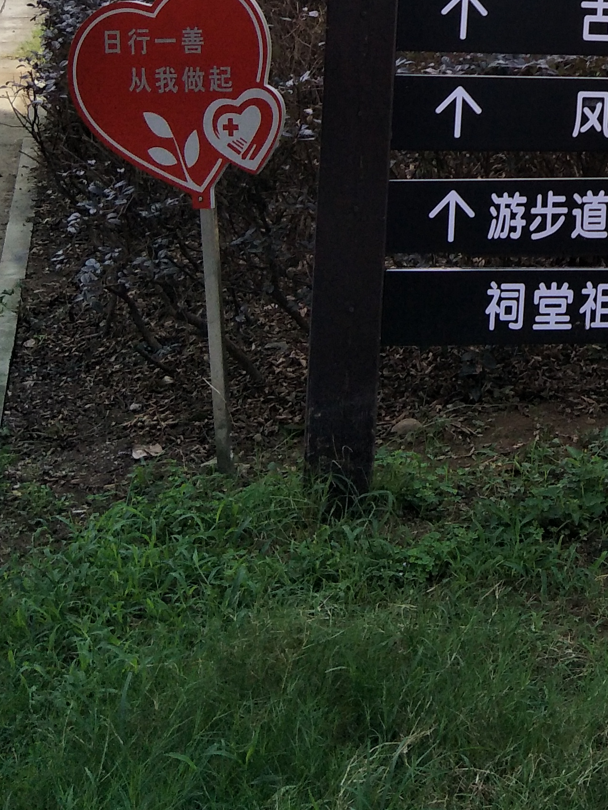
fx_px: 1522
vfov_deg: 27.4
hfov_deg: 20.8
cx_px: 760
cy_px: -76
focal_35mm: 65
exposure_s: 1/1368
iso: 61
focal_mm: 4.1
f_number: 1.7
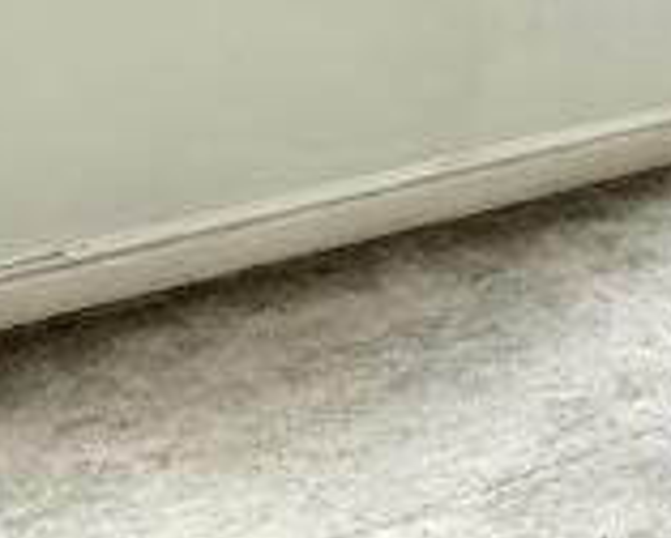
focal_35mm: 89
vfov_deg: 15.1
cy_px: -414
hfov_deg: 19.1
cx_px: 970
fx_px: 1770
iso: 100
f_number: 2.2
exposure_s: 1/121
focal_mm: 2.22
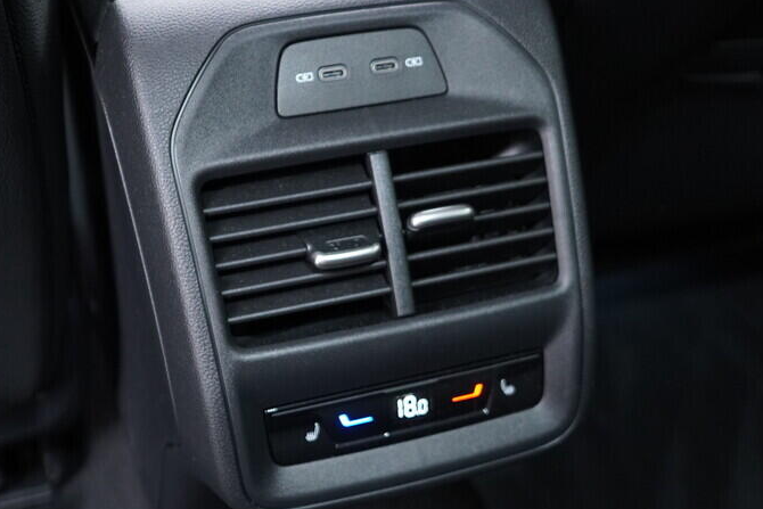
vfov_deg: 24.6
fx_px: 1166
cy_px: 277
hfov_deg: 36.2
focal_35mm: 55
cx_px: 369
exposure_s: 1/40
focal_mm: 24
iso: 1000
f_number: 2.8
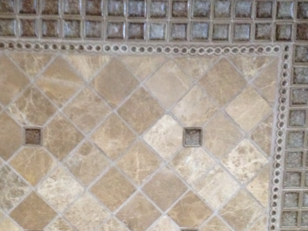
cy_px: 170
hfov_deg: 30.0
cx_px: 98
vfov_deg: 22.7
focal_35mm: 64
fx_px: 570
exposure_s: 1/20
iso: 400
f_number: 2.4
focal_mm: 4.28
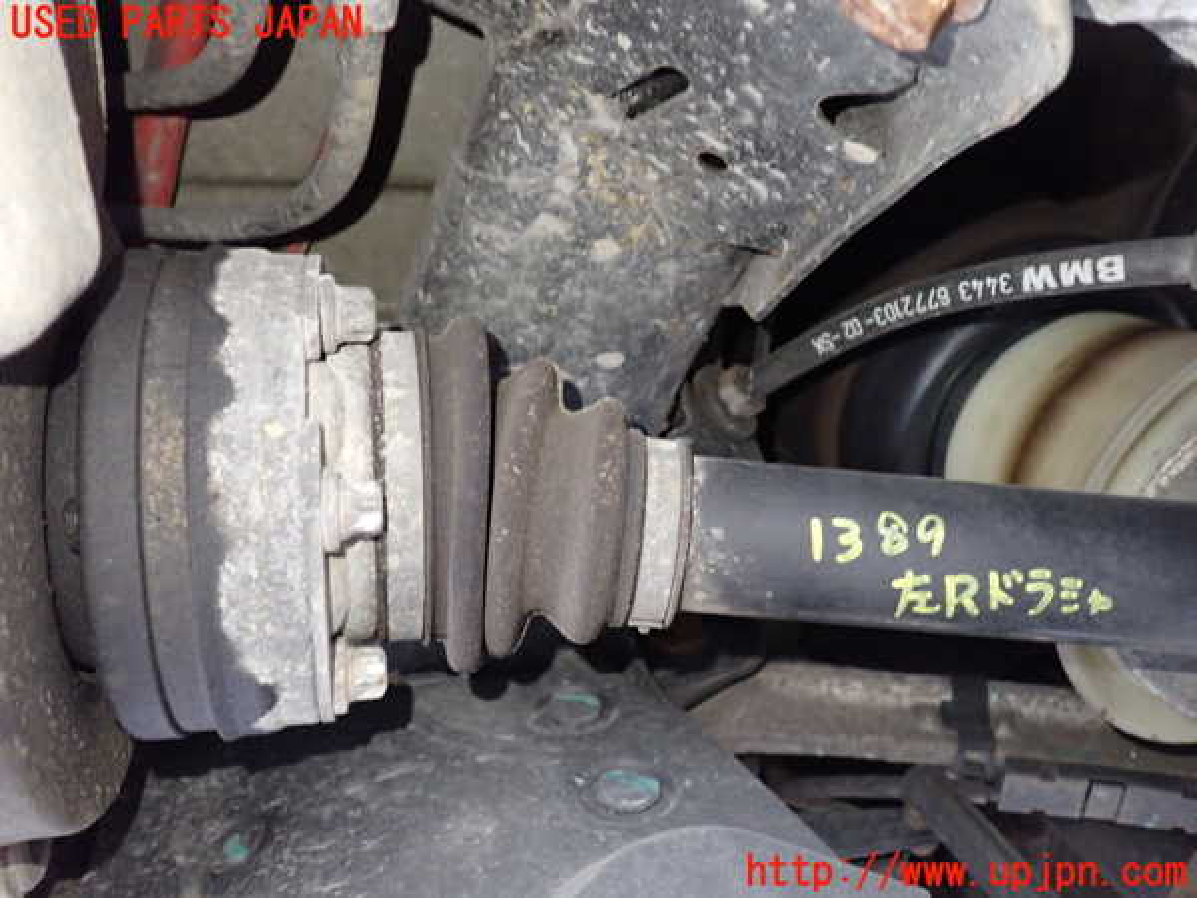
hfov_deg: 60.0
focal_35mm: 30
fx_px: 1037
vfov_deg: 46.8
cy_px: 449
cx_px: 598
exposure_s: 1/30
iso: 800
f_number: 2.3
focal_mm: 5.4
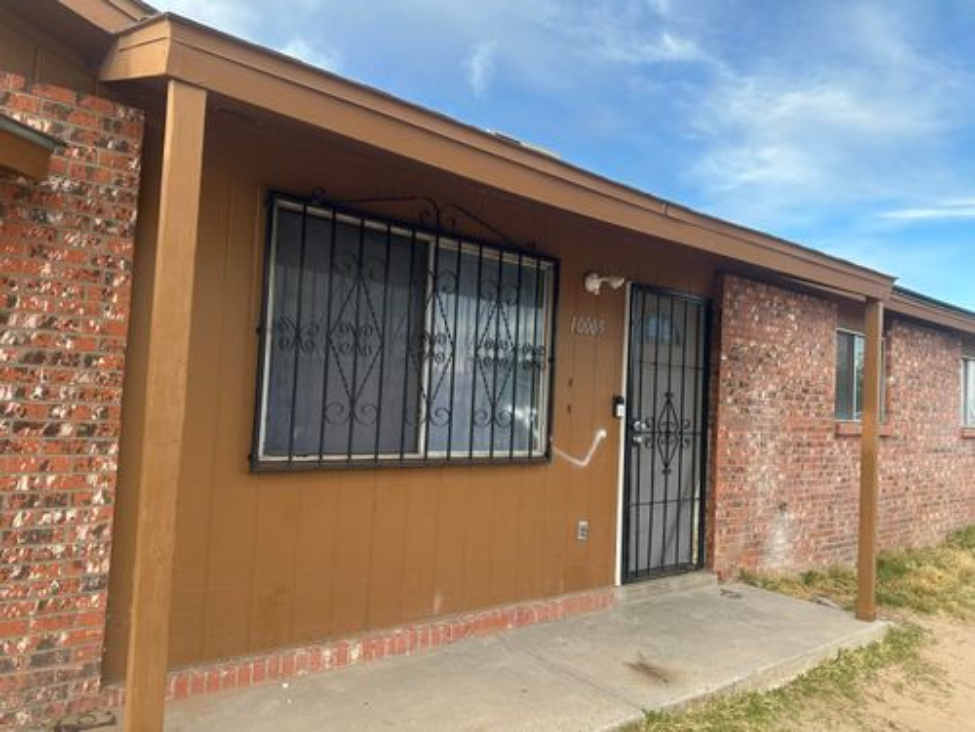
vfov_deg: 56.8
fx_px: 676
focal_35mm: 24
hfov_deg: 71.6
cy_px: 366
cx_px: 488
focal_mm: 6.86
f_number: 1.78
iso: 80
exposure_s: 1/390
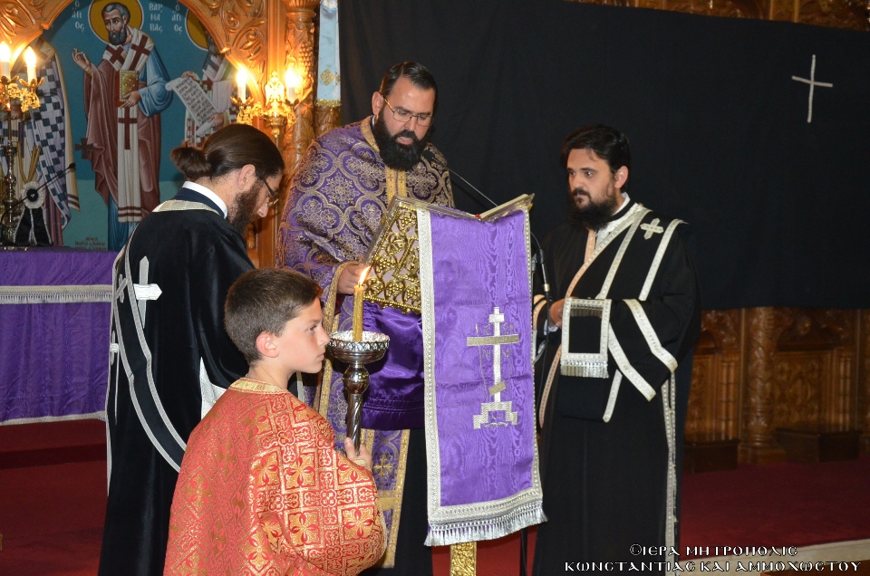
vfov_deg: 21.5
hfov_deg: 32.0
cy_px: 288
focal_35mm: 63
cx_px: 435
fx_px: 1519
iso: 2000
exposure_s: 1/60
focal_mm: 42
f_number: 6.3
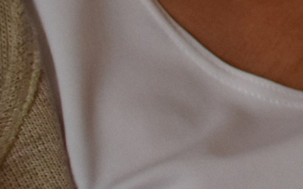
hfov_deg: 6.5
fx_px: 2543
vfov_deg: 4.1
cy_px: -359
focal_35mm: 308
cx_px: 727
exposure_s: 1/250
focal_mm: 35
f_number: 2.5
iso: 800
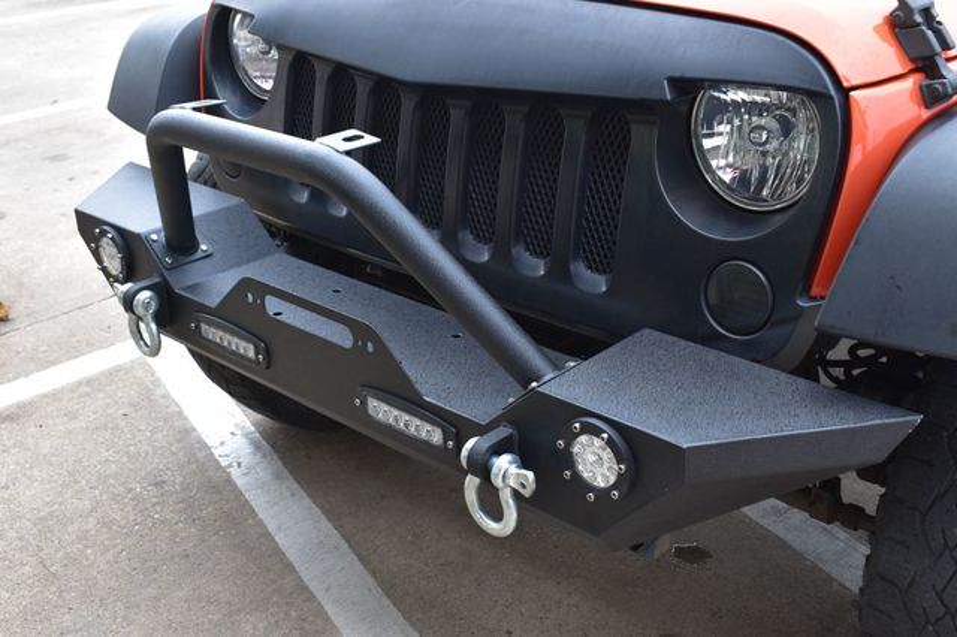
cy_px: 318
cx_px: 478
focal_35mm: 44
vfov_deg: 30.8
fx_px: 1156
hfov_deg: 45.0
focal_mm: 29
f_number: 7.1
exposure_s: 1/30
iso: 400
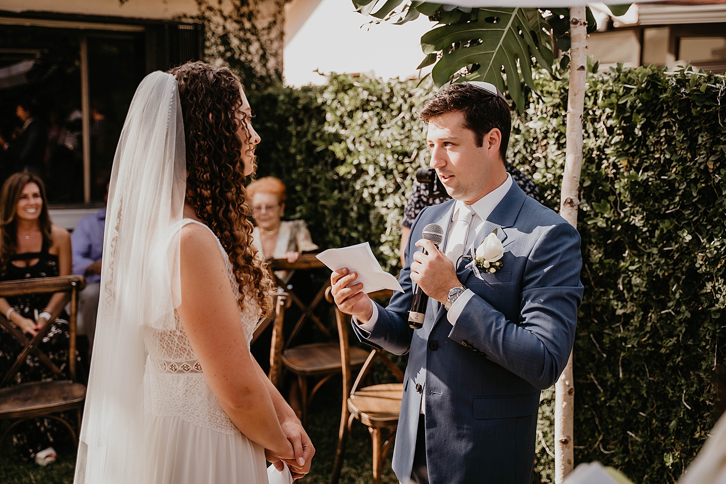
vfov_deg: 28.7
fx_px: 948
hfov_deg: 41.9
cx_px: 363
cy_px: 242
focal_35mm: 47
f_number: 2.8
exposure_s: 1/400
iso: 125
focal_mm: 47
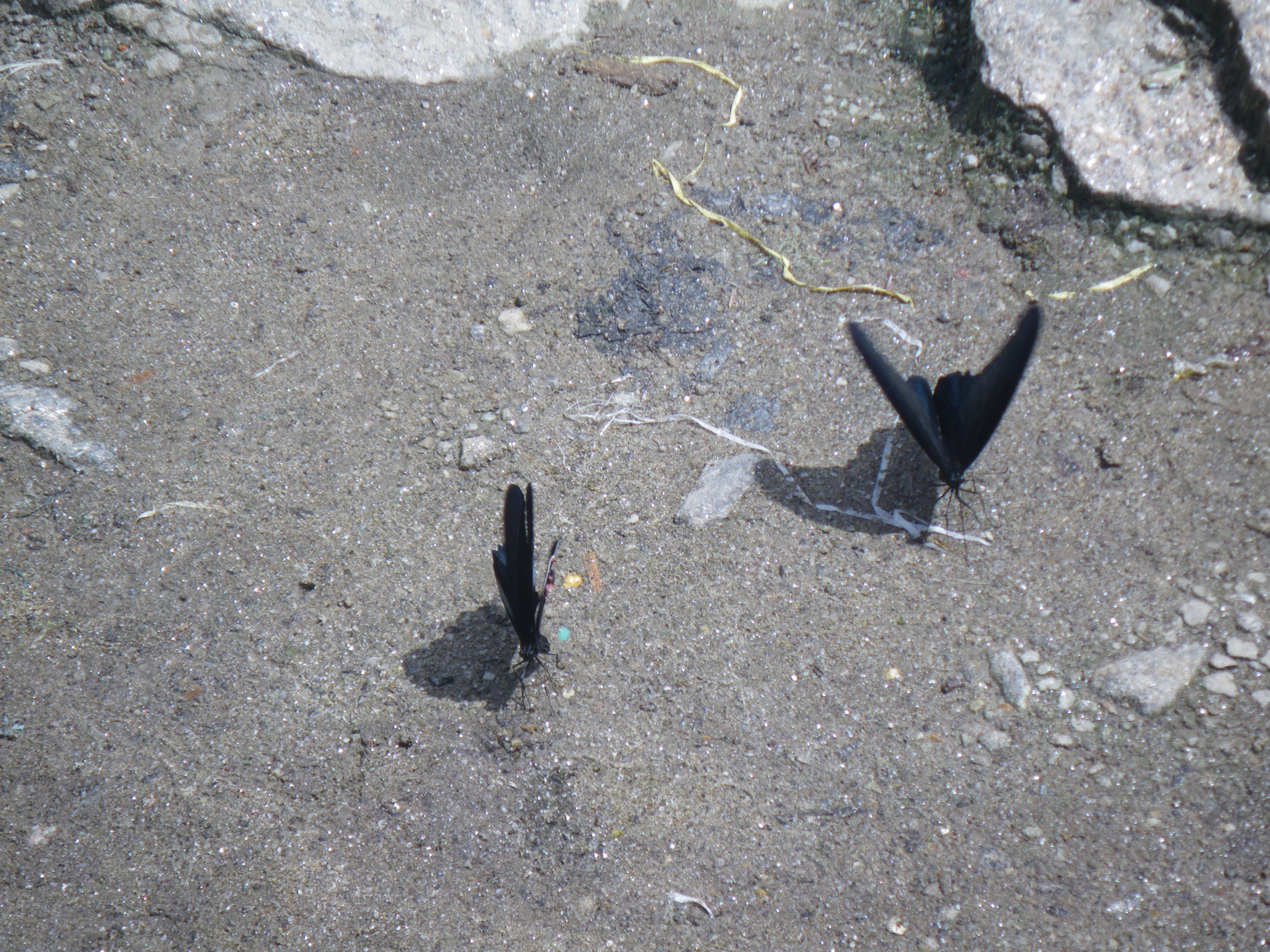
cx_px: 635
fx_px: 5136
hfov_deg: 14.1
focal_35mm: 140
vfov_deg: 10.6
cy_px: 476
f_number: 5.5
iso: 50
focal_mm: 25
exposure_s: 1/320
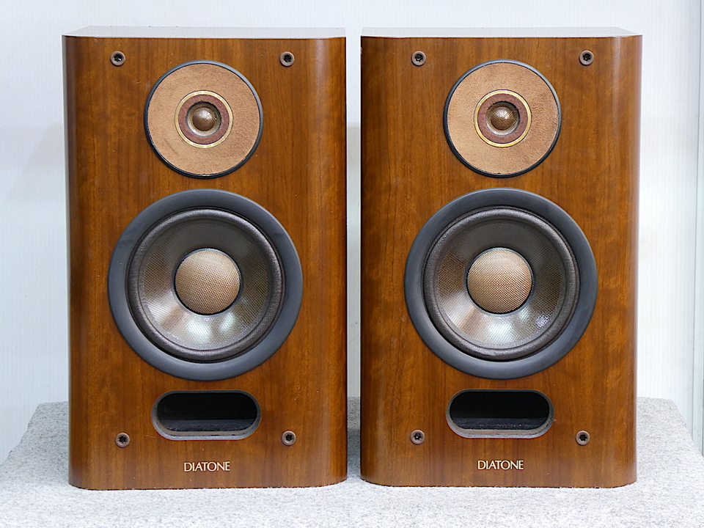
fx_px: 2339
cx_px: 352
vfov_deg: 12.9
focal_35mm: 115
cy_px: 264
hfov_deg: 17.1
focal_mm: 20.6
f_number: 5.1
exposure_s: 1/8
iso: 200
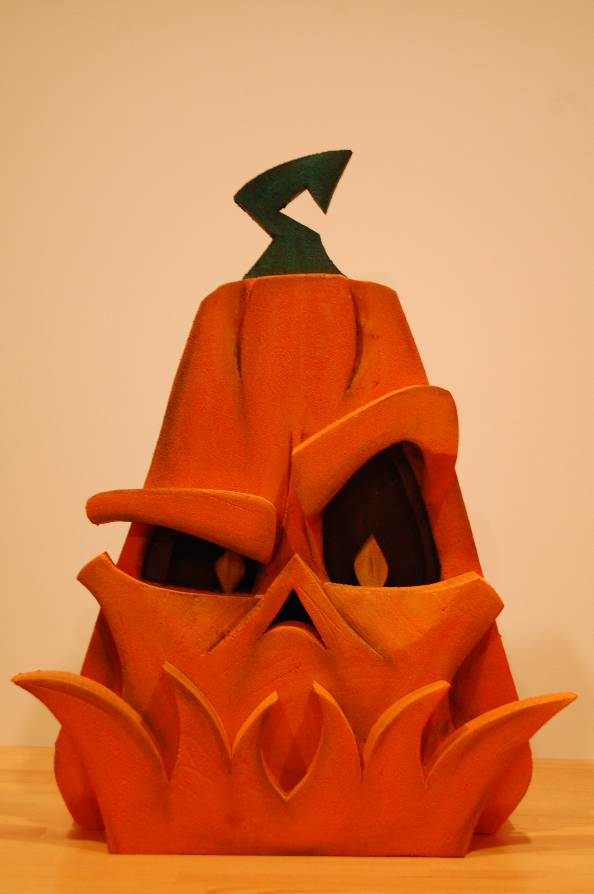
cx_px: 297
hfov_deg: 28.0
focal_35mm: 48
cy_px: 447
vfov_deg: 41.1
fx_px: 1190
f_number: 4.8
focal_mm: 32
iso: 800
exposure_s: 1/10
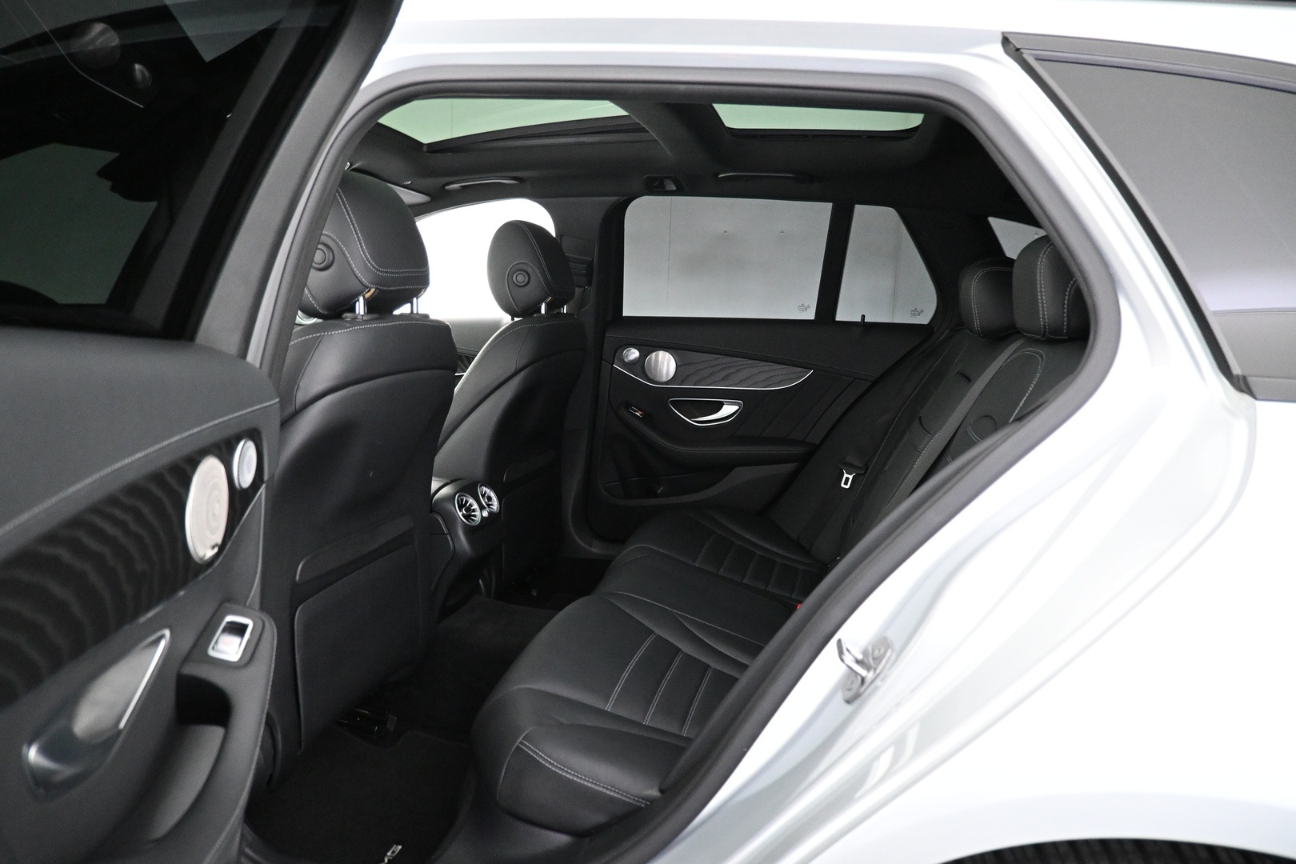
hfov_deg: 73.7
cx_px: 648
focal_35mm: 24
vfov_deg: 53.1
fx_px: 864
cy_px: 432
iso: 4000
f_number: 3.5
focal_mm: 16
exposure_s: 1/30
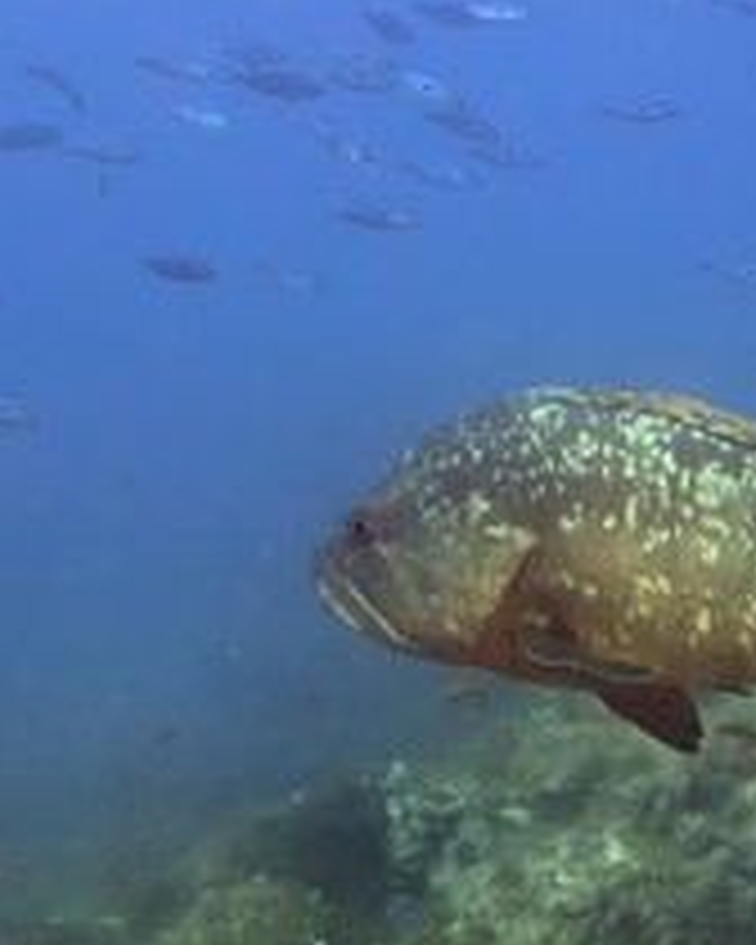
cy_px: 504
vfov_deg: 20.4
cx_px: 360
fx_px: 2629
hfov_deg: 16.4
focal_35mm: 94
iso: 1600
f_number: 8
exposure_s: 1/160
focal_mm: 50
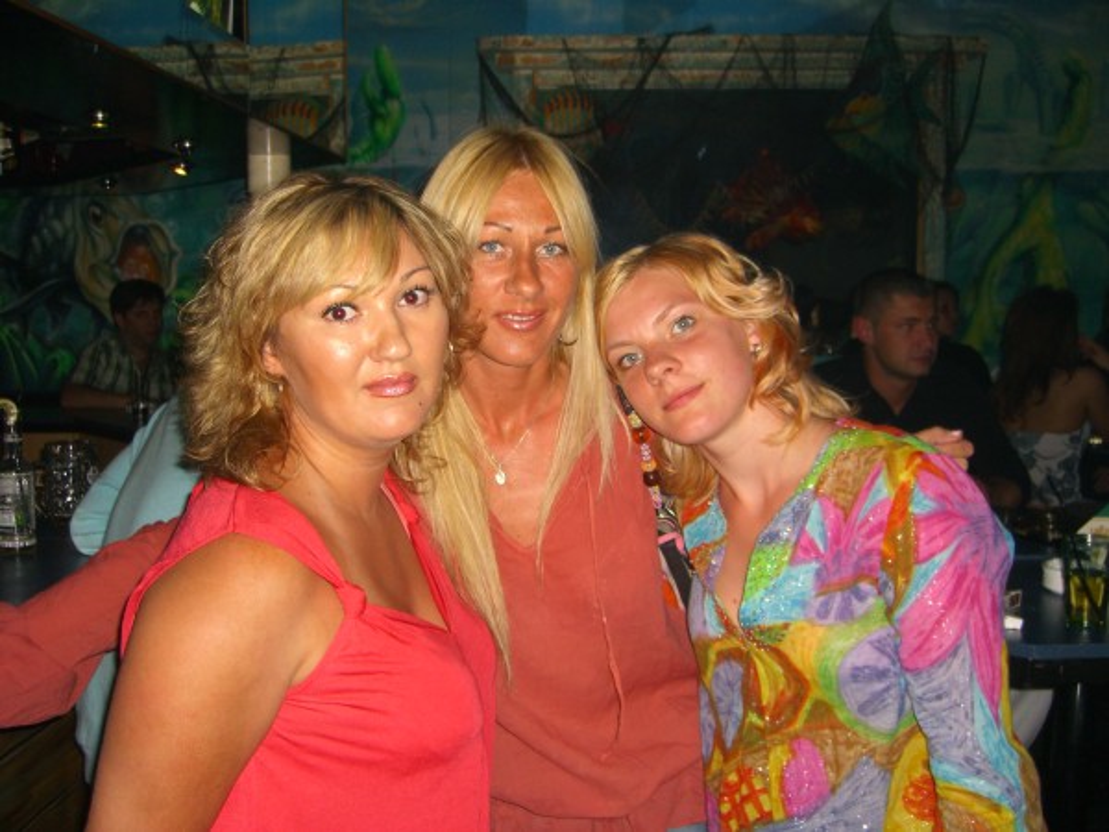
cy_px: 416
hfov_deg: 49.0
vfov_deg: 37.7
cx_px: 554
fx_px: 1217
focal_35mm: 38
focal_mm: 7.9
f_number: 2.8
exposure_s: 1/60
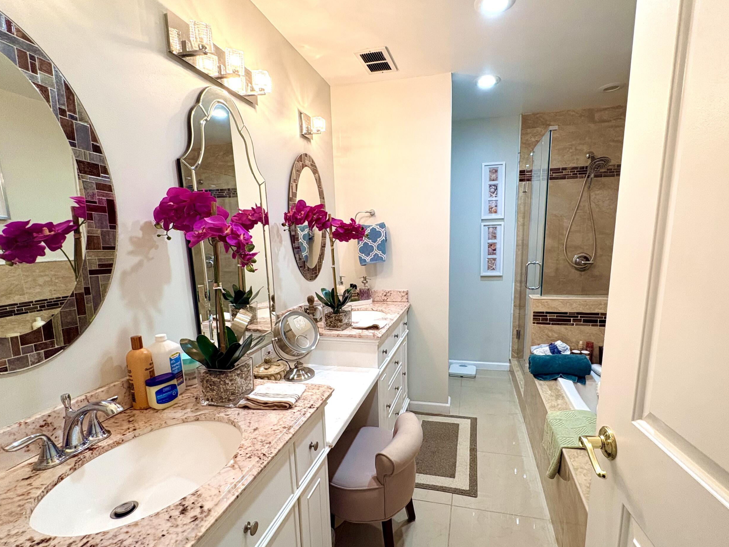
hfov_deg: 90.9
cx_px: 392
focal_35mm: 17
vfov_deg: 74.5
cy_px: 302
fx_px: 358
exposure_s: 1/120
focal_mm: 2.22
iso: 250
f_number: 2.2
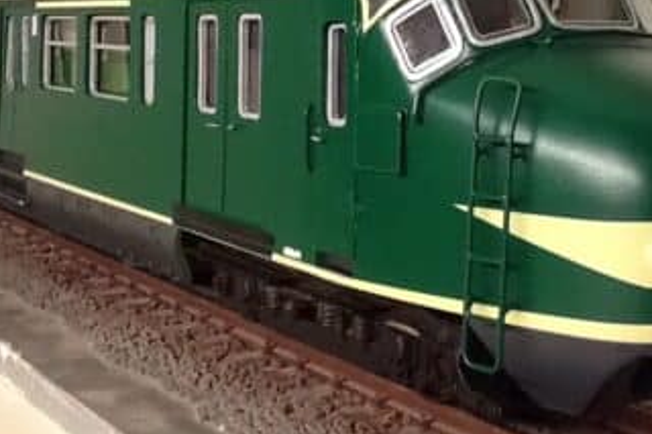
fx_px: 941
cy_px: 105
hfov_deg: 38.0
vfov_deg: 25.6
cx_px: 395
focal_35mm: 52
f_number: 2.4
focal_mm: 2.03
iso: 250
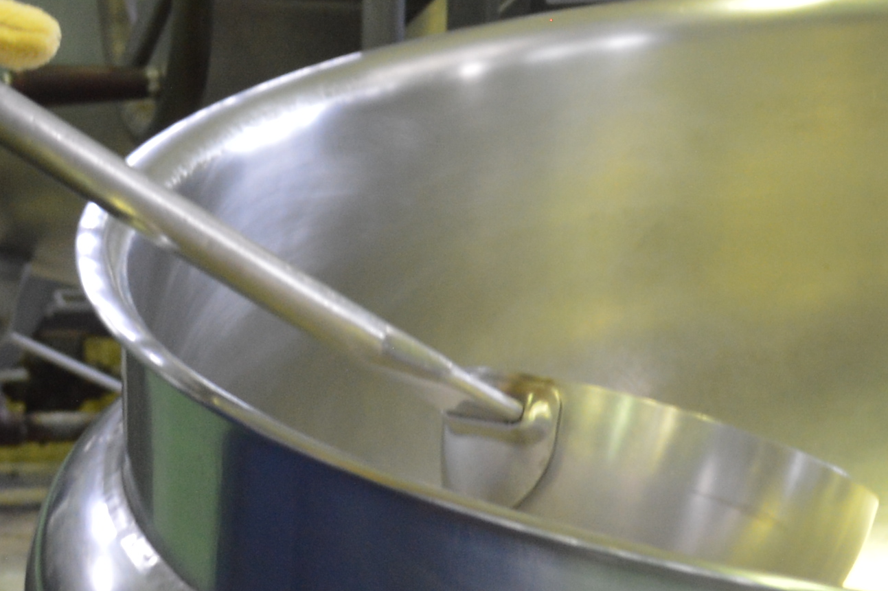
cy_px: -618
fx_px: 6022
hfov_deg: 8.4
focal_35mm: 244
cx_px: -16
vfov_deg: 5.5
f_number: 5
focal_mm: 35
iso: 400
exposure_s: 1/20
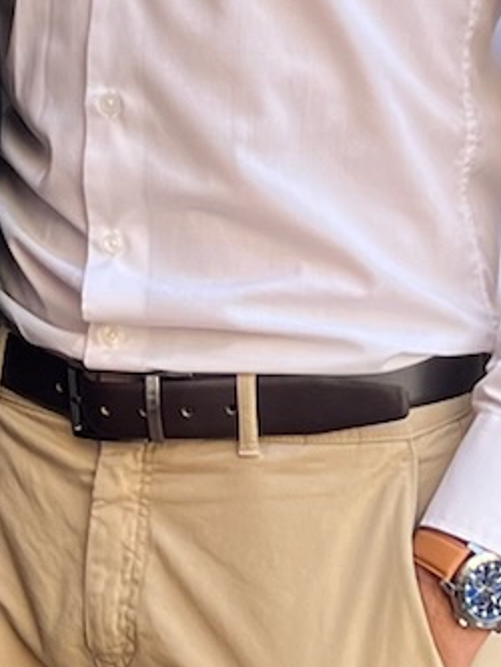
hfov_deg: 9.3
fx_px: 3086
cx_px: 120
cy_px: 244
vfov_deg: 12.3
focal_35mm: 160
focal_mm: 5.7
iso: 50
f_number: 1.5
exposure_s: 1/696
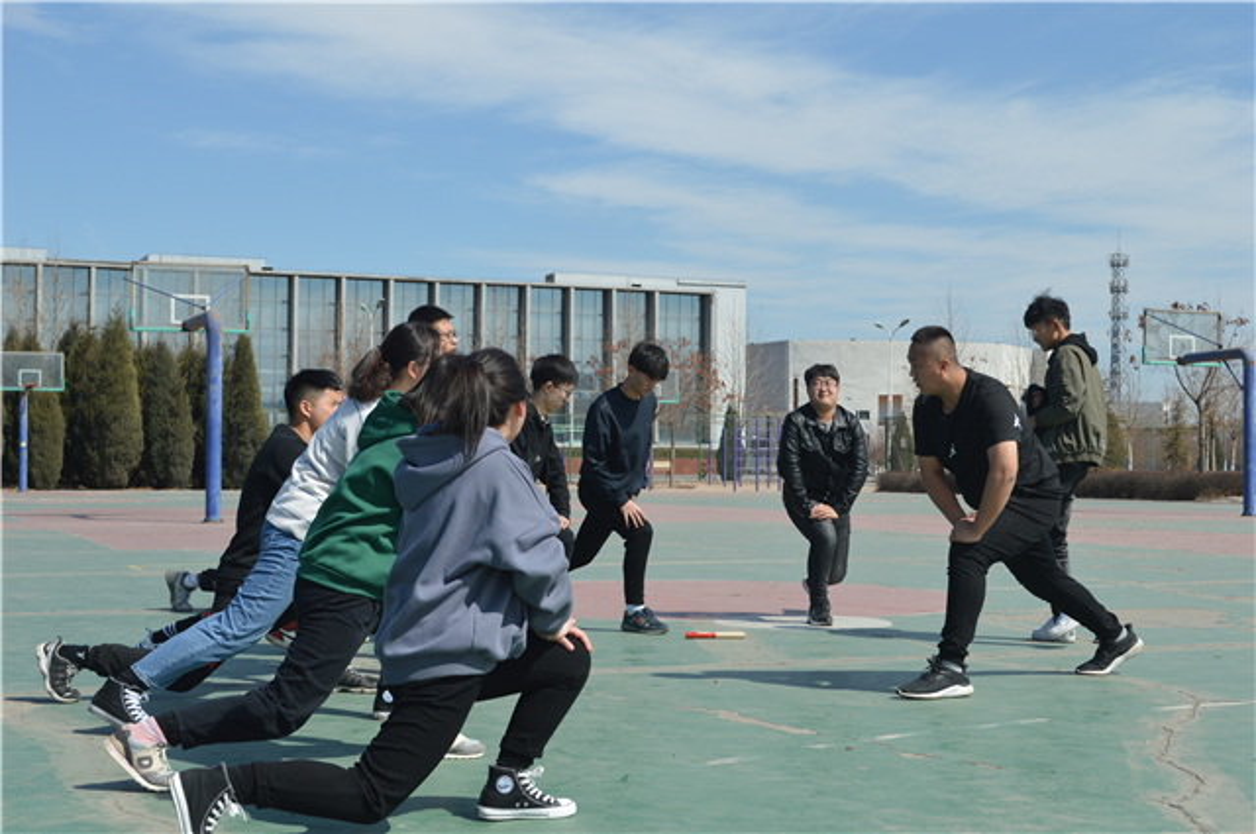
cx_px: 628
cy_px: 417
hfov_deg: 37.9
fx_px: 1829
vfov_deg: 25.7
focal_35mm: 52
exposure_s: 1/250
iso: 100
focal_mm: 35
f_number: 8
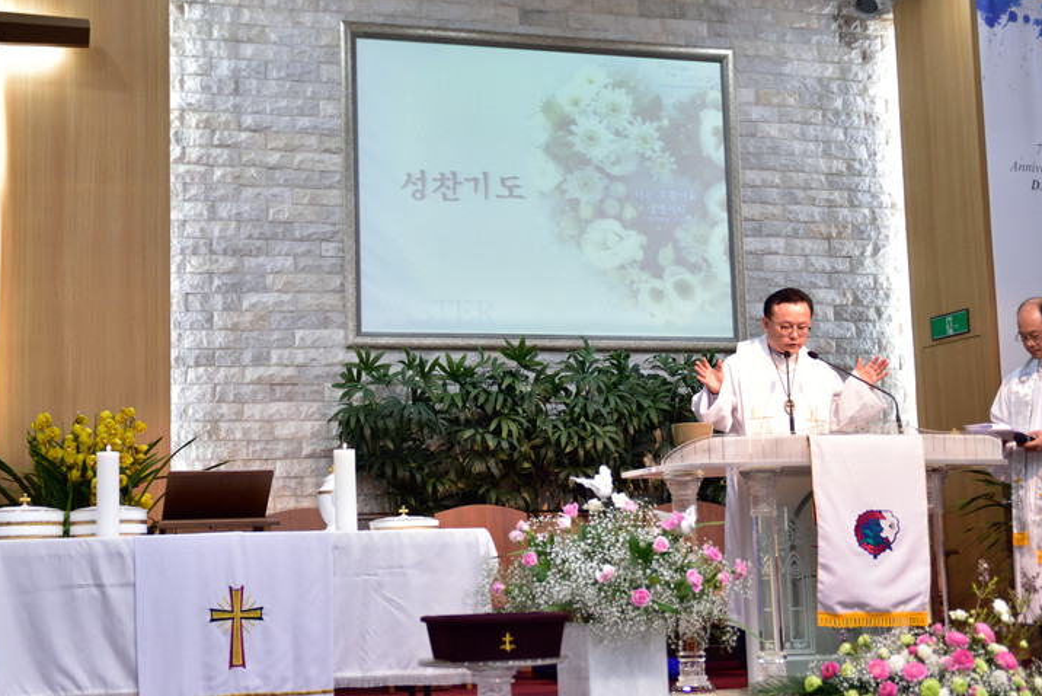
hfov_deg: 33.9
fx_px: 1708
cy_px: 336
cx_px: 473
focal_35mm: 59
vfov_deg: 23.0
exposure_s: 1/200
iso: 1250
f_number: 2.8
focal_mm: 44
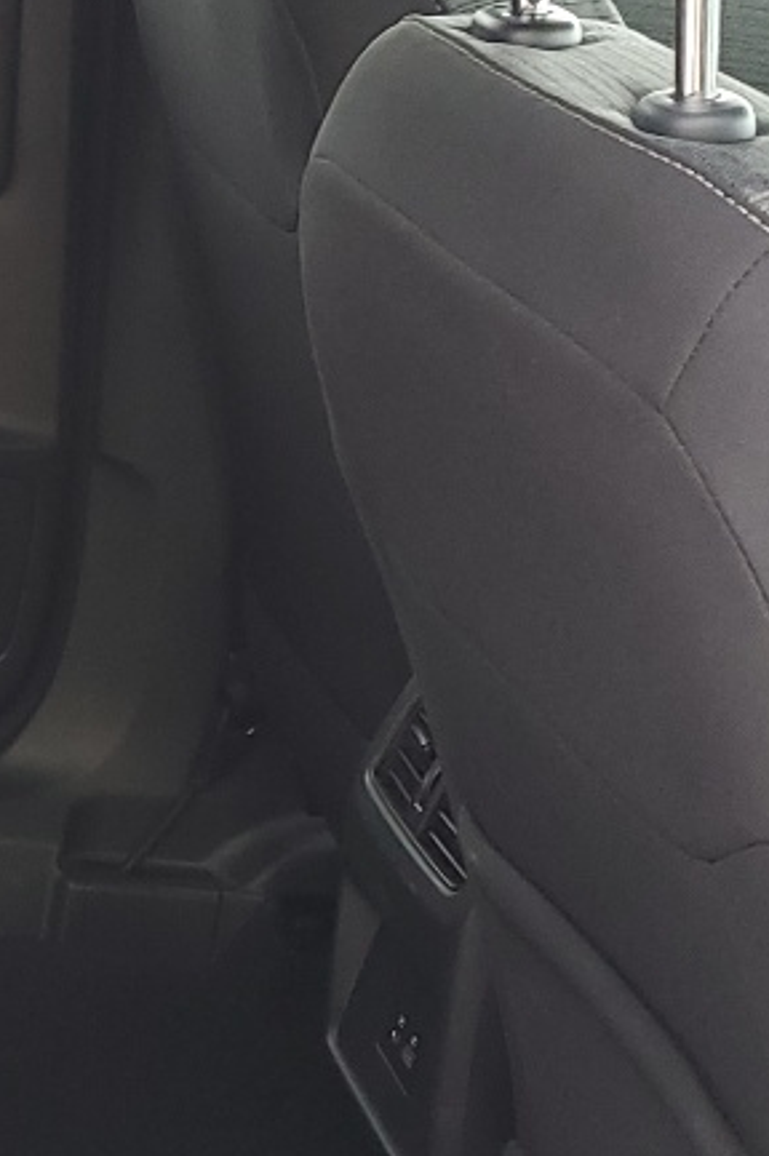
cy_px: 563
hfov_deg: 13.1
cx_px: -280
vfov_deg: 20.4
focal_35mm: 100
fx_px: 3209
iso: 58
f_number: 1.5
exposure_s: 1/60.2
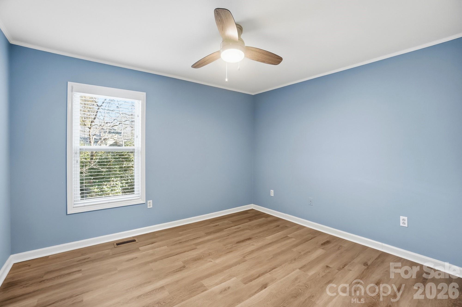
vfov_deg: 77.2
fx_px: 192
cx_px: 231
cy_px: 154
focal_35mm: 15
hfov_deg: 100.4
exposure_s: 1/80
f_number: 4
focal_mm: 10
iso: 100
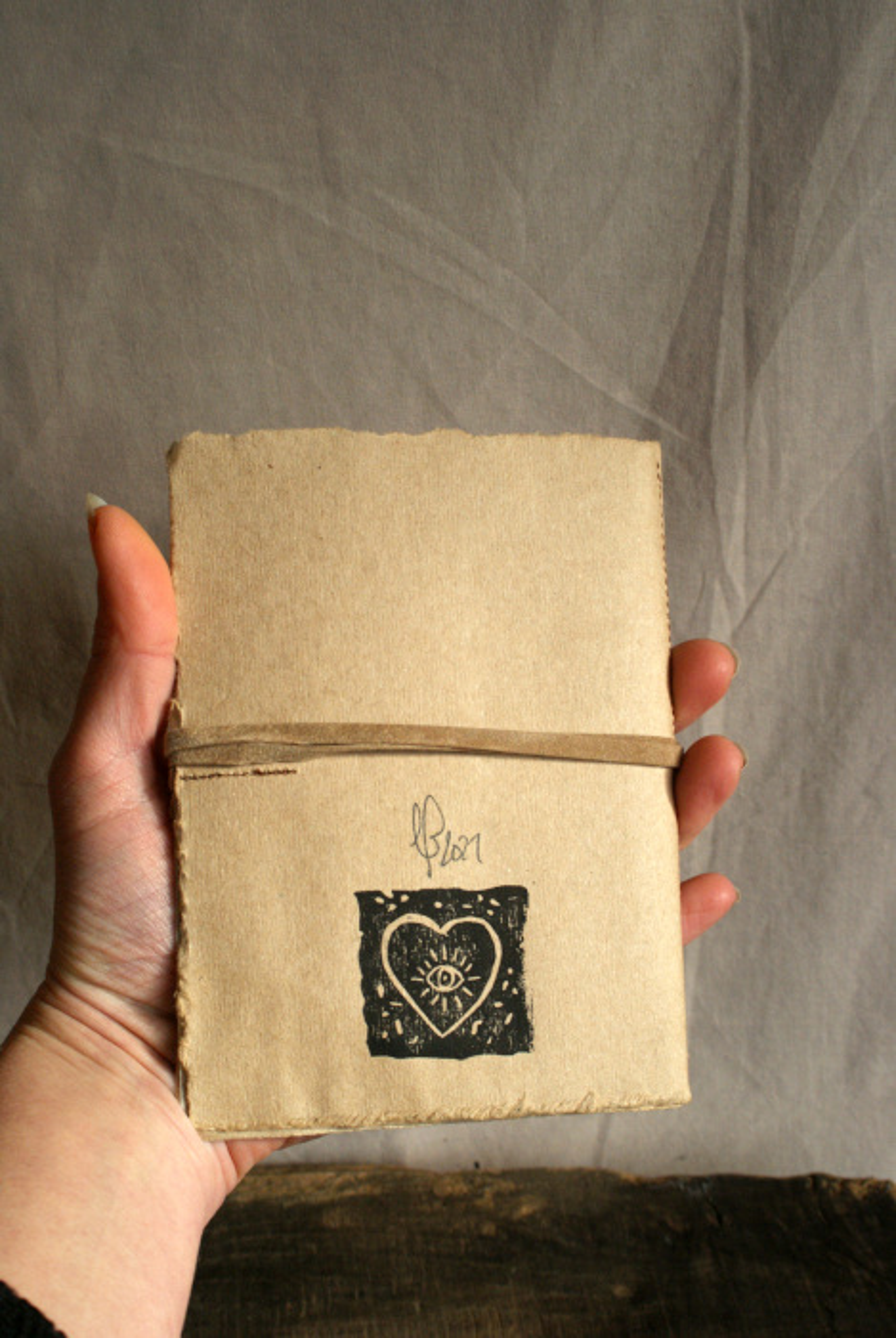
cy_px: 669
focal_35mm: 52
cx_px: 448
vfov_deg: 37.8
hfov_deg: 25.8
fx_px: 1953
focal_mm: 35
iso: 400
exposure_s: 1/80
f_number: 10
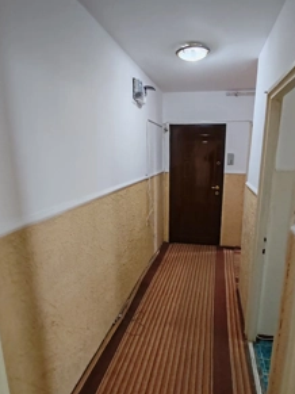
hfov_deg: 60.7
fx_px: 250
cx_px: 171
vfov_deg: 76.3
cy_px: 211
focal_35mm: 22
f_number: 2.2
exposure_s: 1/25
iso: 500
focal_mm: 1.96
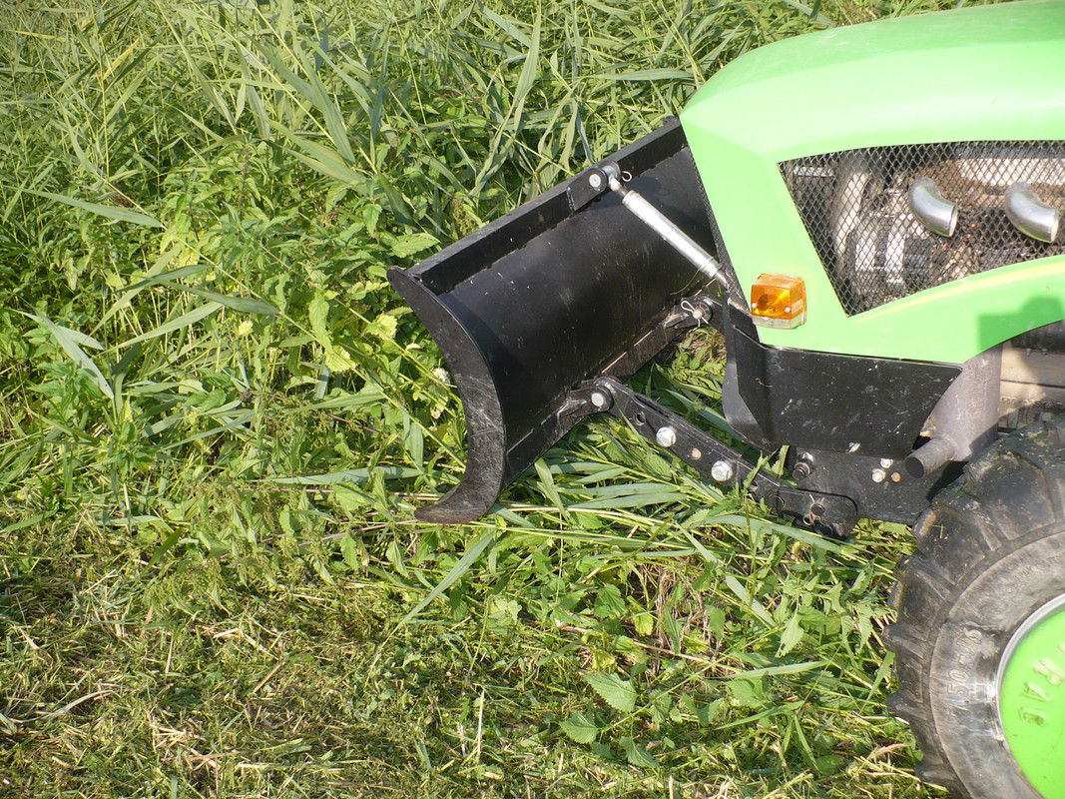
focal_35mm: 37
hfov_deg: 50.1
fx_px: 1138
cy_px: 400
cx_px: 532
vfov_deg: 38.7
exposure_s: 1/500
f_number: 2.8
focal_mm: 6.1
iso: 100
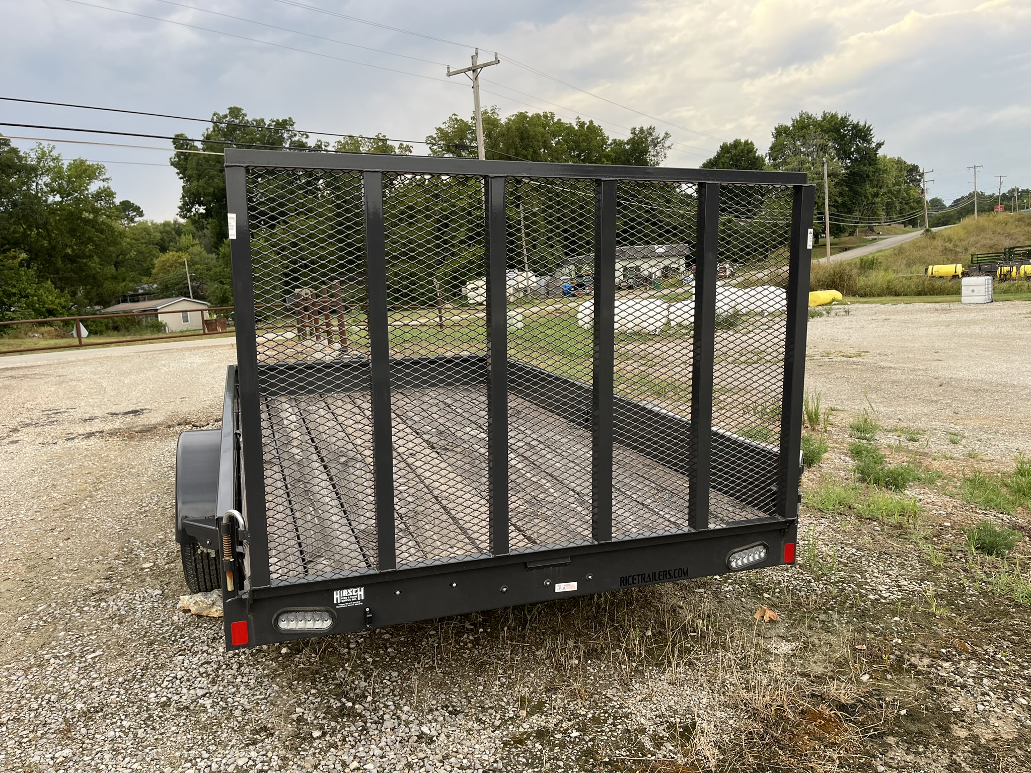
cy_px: 386
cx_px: 516
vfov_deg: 53.1
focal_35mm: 26
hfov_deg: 67.3
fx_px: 774
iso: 40
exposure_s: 1/151
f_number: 1.6
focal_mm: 5.1
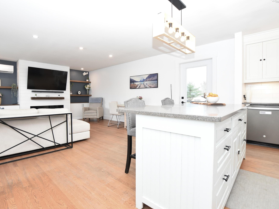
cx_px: 125
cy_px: 102
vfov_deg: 74.7
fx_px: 137
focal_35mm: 17
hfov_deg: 90.7
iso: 560
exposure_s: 1/60
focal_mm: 10
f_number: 4
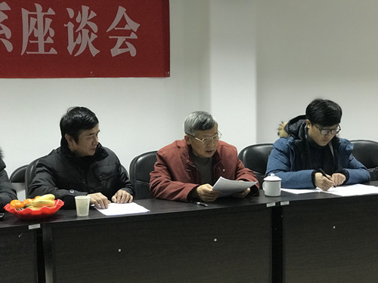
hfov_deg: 33.8
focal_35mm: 57
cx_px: 189
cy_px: 142
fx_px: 622
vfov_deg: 25.7
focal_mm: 6.6
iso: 500
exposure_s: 1/50
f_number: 2.8
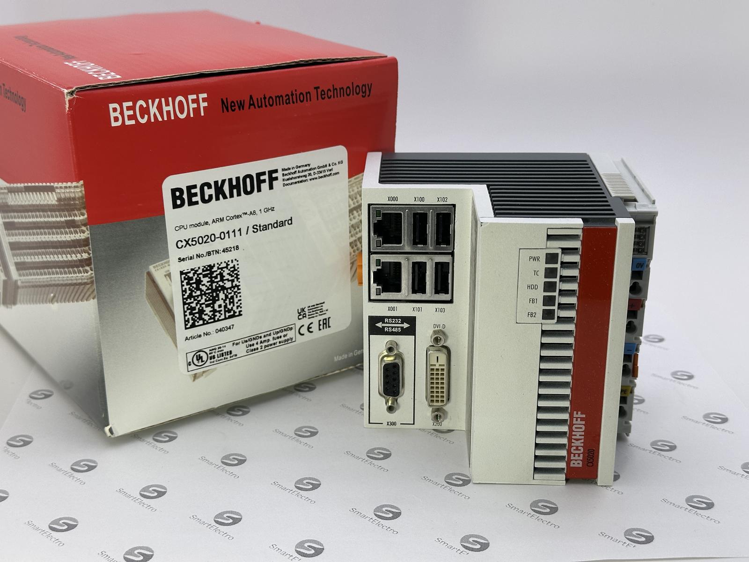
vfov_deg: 30.3
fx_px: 1039
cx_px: 374
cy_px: 281
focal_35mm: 48
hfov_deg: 39.7
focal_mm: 6.86
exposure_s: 1/791
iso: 64
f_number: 1.78
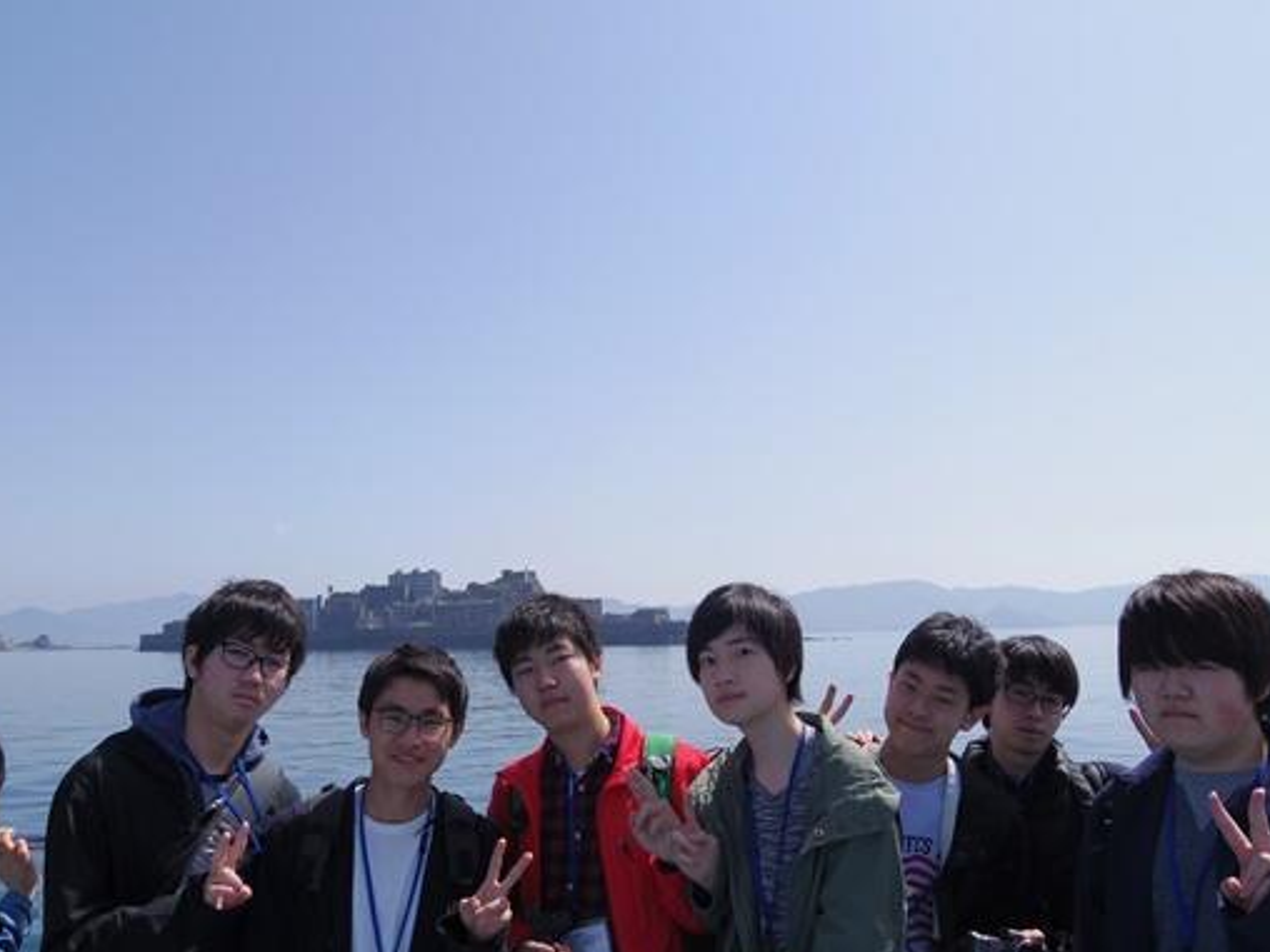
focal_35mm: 29
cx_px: 572
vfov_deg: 48.1
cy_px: 535
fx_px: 1064
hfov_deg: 61.5
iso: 100
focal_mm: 5
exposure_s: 1/800
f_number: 4
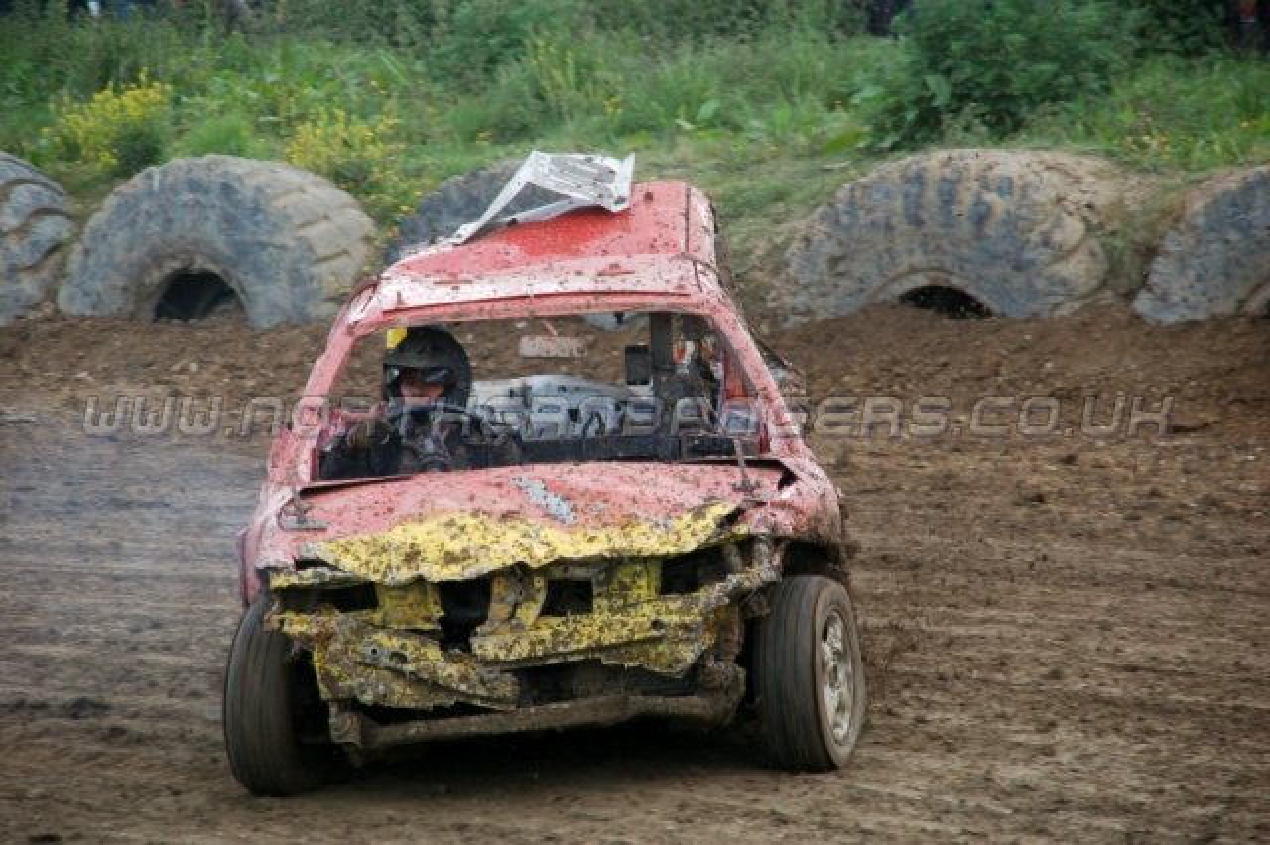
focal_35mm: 202
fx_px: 7140
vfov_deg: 6.8
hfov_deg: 10.2
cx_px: 635
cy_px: 422
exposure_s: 1/500
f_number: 6
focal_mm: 135
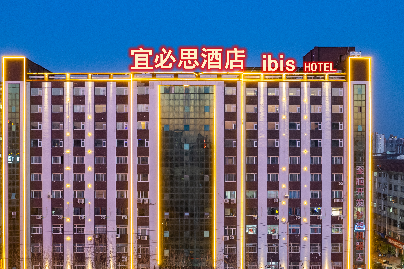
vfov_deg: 36.8
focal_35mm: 36
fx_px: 404
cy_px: 151
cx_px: 192
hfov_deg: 53.1
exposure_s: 1/2.5
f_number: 2.8
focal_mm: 8.38
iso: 100
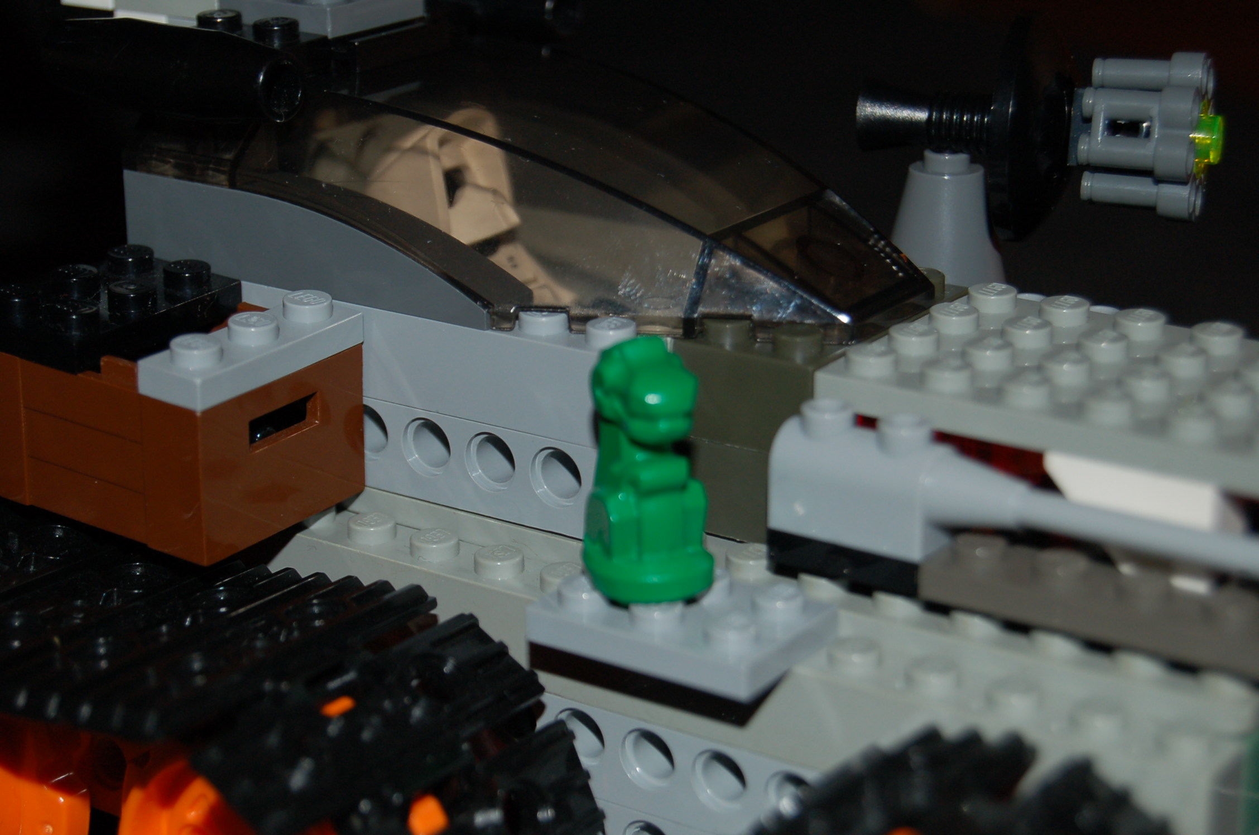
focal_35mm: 82
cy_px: 418
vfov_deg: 16.5
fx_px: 2880
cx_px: 630
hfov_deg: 24.7
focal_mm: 55
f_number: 5.6
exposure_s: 1/60
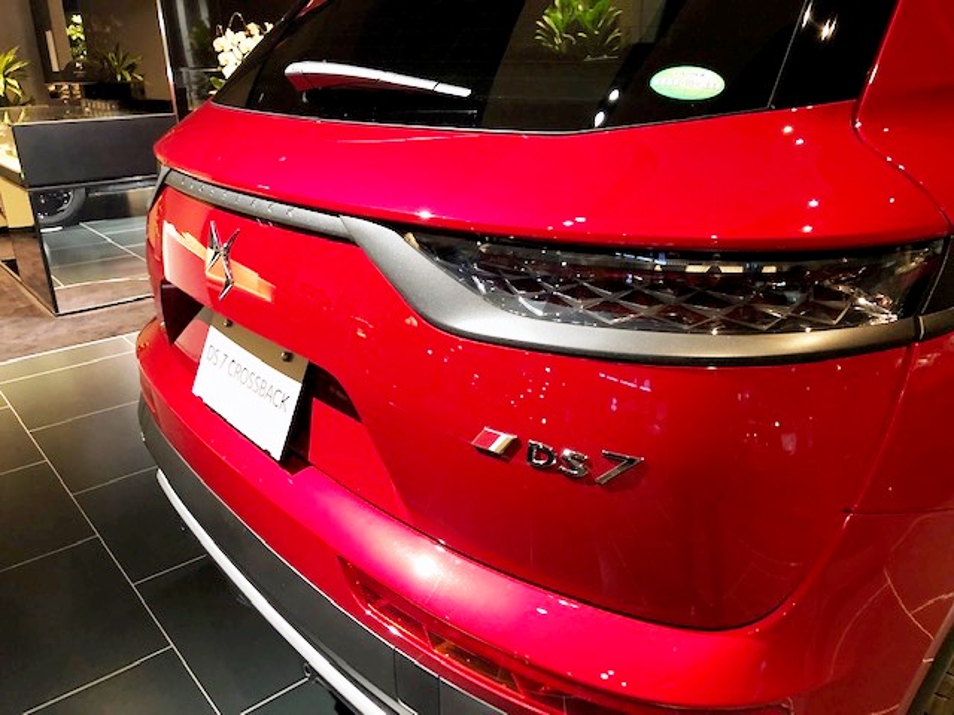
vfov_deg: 49.7
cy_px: 358
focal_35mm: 28
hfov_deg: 63.4
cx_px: 477
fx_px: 772
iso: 100
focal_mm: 3.99
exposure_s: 1/7
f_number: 1.8
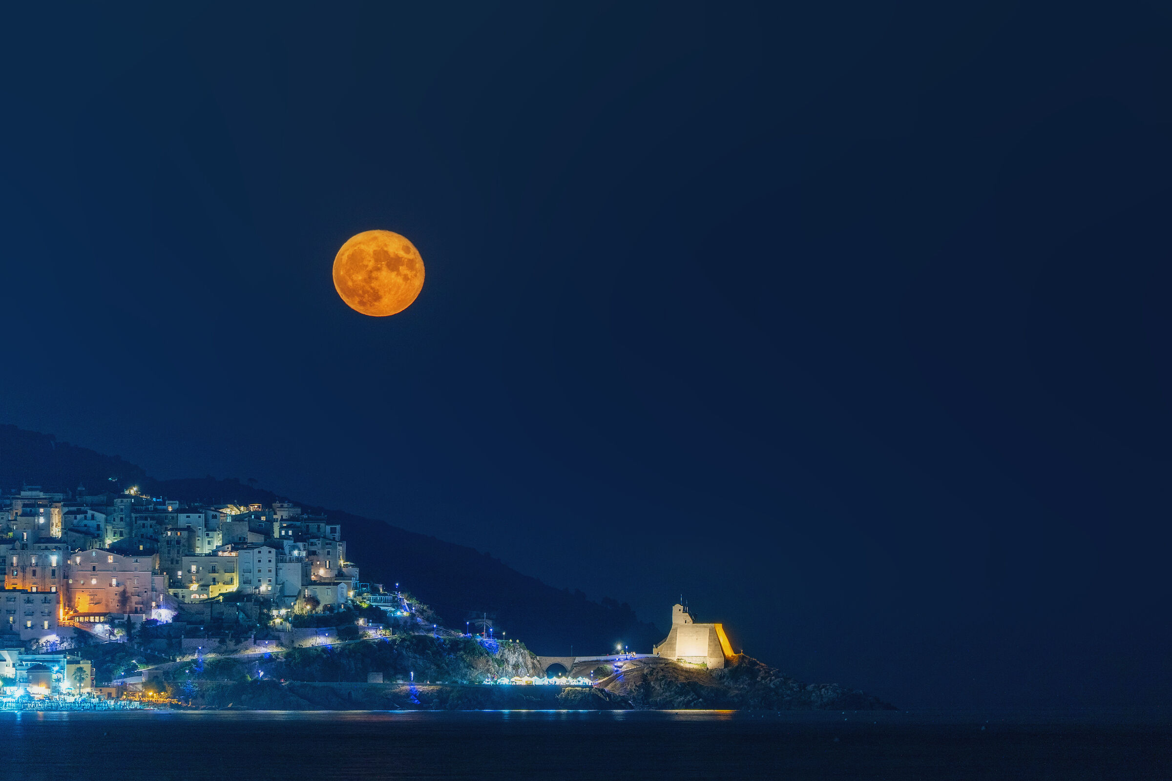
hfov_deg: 6.9
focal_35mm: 300
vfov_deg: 4.6
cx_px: 586
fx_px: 9766
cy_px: 390
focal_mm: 300
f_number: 5.6
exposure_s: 1.6
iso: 320
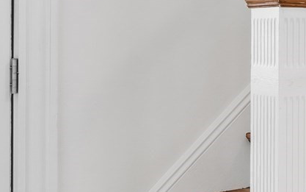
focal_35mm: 88
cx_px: 373
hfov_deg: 21.8
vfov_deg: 14.8
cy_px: 32
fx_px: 730
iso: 320
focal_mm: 17.5
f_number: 7.1
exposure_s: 1/3
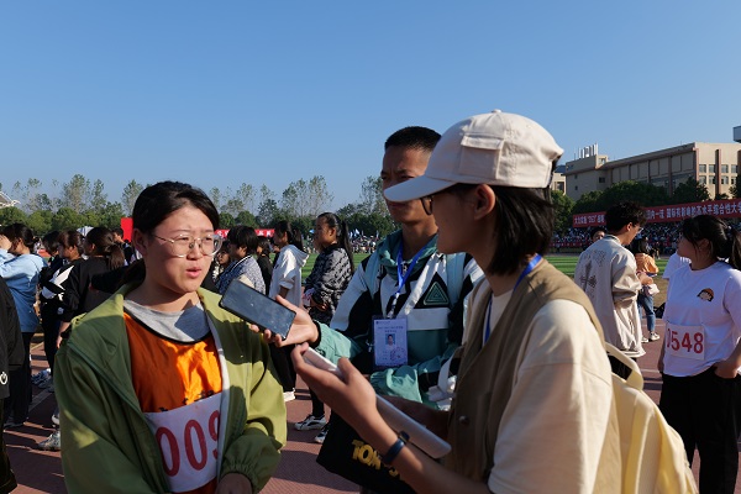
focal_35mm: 27
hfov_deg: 67.4
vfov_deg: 47.9
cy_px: 247
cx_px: 370
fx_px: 556
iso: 100
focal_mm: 27
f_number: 7.1
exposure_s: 1/320
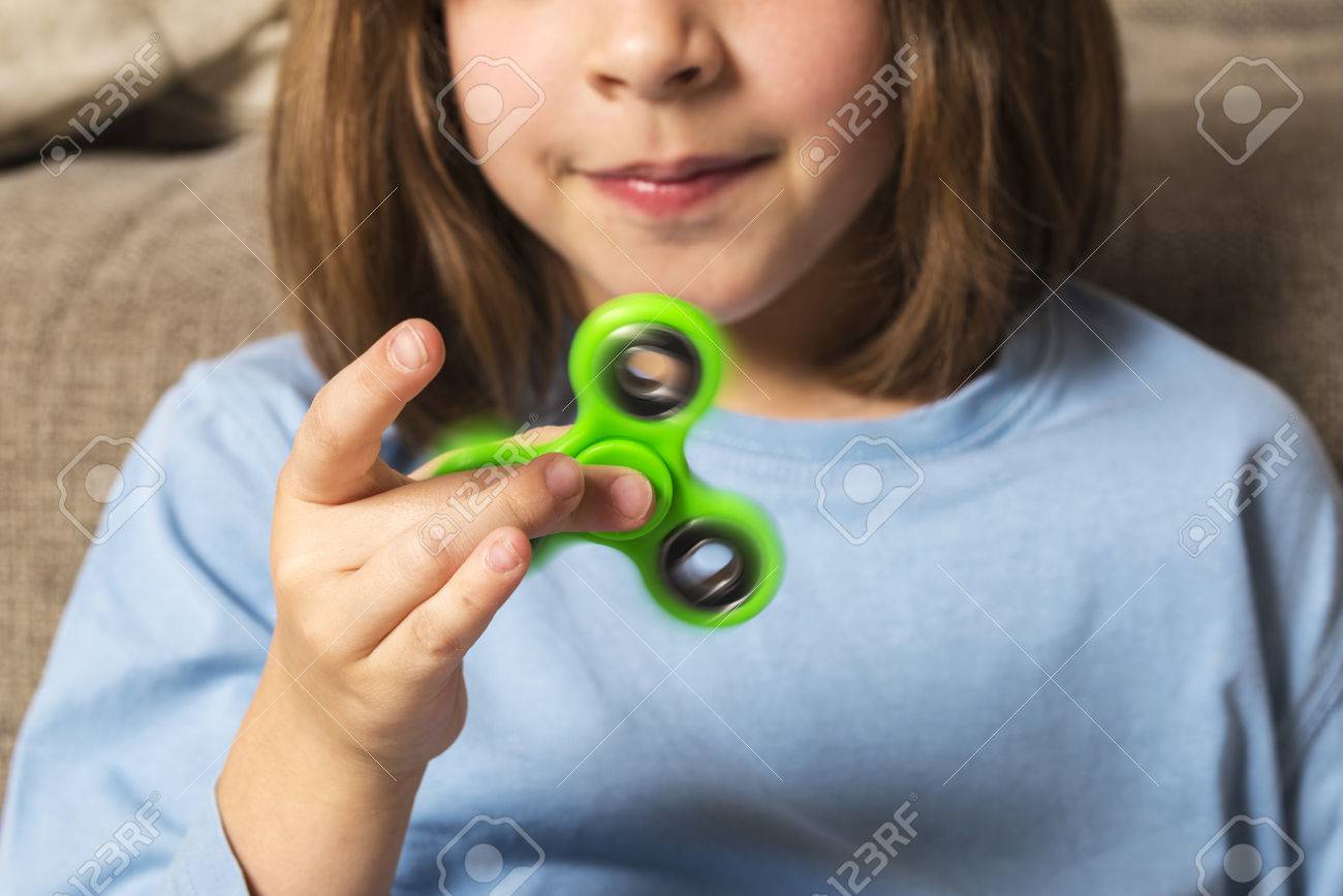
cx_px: 672
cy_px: 448
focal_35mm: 90
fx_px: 3358
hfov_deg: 22.6
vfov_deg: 15.2
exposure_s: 1/125
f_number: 10
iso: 100
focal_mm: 90
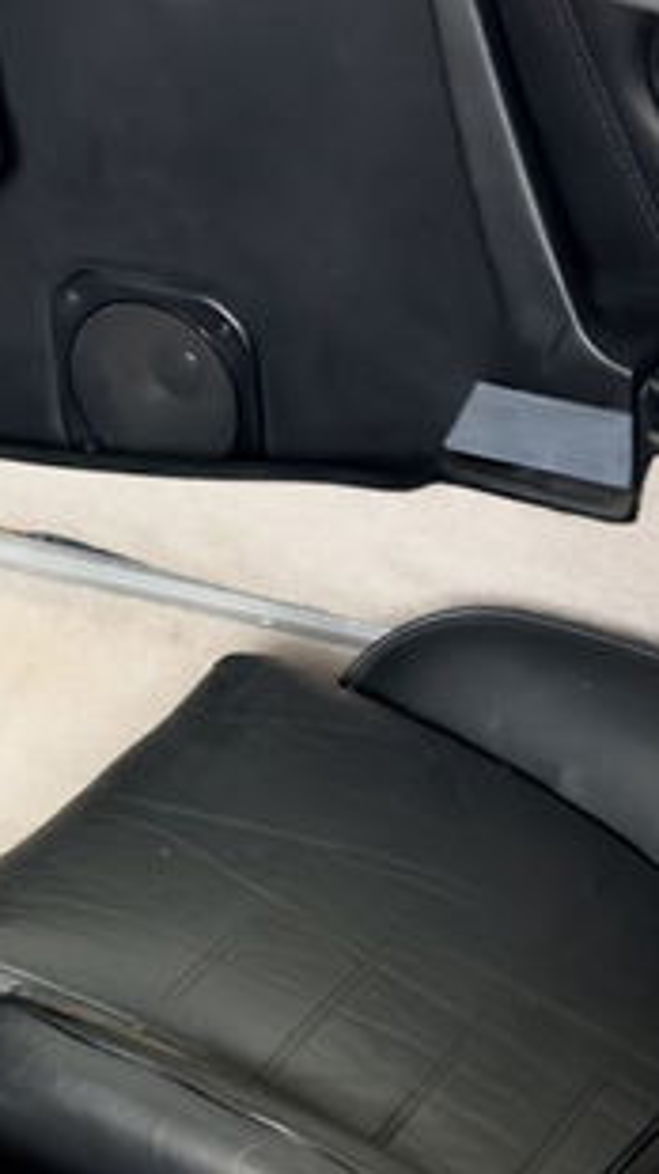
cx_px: -155
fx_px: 3921
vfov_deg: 16.7
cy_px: 1147
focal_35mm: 126
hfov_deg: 9.5
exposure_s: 1/33
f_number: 1.78
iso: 500
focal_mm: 6.76
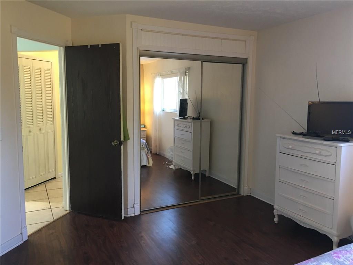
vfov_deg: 48.2
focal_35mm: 29
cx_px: 176
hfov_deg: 61.7
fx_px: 296
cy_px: 132
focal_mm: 4.15
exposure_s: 1/15
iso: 80
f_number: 2.2
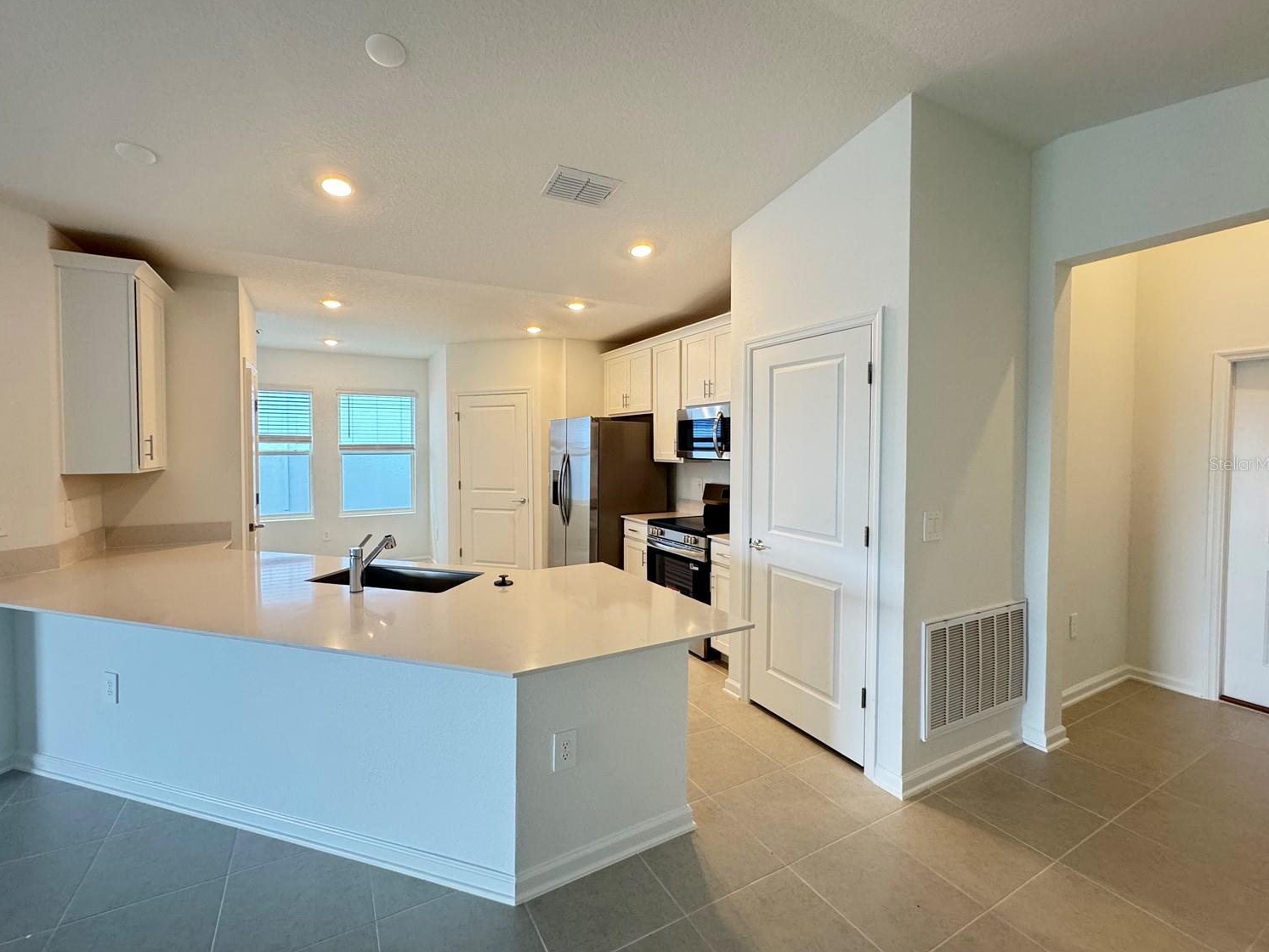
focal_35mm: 15
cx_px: 609
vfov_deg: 81.7
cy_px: 463
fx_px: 550
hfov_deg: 98.1
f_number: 2.2
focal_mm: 2.22
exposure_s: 1/60
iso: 200
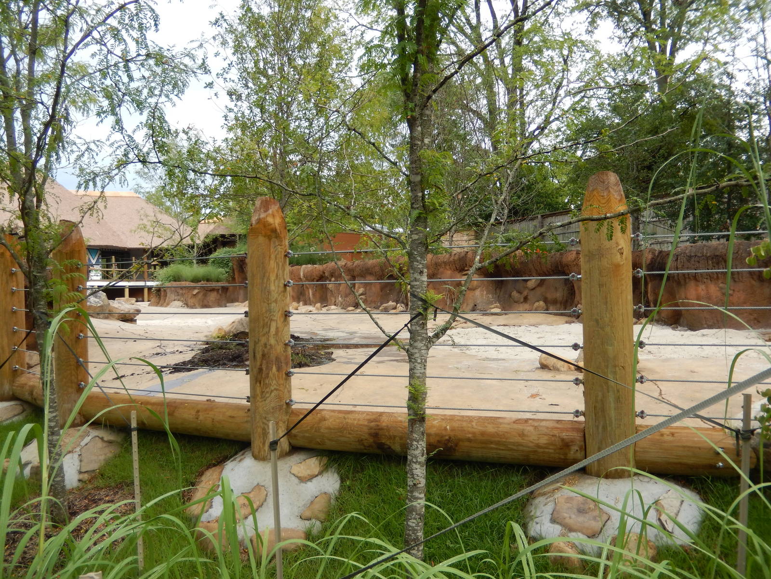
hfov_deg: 63.4
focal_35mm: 28
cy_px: 290
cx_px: 386
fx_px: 624
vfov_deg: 49.7
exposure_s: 1/400
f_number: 3.6
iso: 125
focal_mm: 5.1
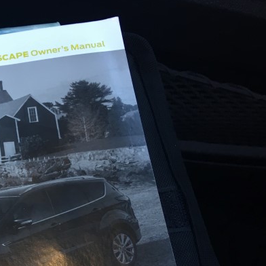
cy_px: 246
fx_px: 582
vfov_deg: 24.9
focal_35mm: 67
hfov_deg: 24.0
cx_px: -31
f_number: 2.2
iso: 25
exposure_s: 1/40
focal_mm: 4.15
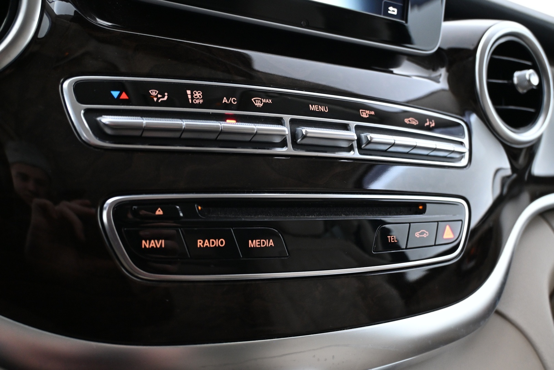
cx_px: 277
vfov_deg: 42.6
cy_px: 185
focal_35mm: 31
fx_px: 473
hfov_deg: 60.7
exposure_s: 1/15
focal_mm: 20.5
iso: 1600
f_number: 3.8
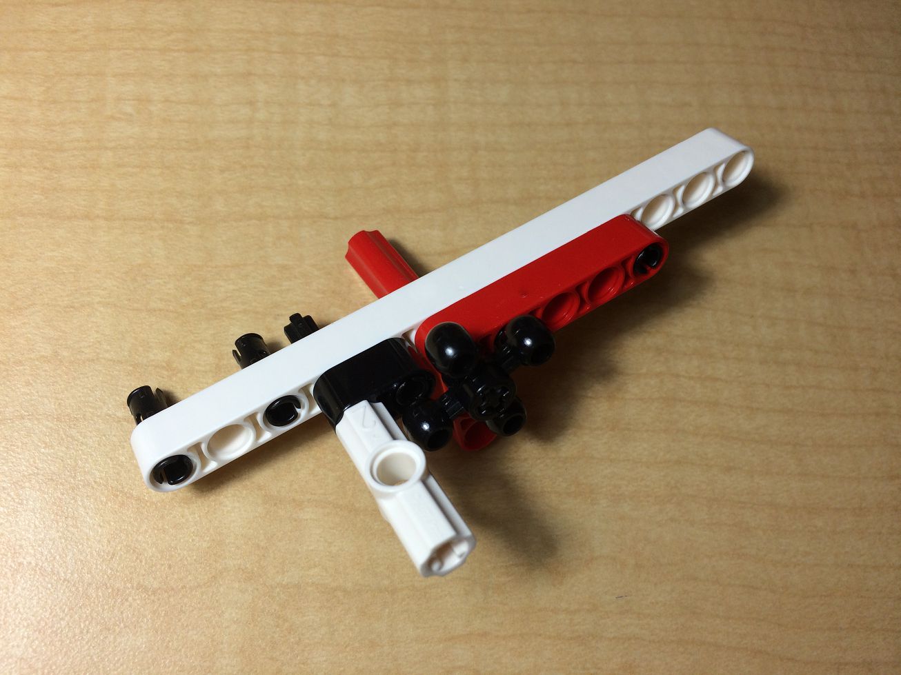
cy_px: 338
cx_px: 450
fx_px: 755
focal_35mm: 29
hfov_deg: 61.7
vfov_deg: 48.2
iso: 50
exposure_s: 1/120
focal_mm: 4.15
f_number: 2.2
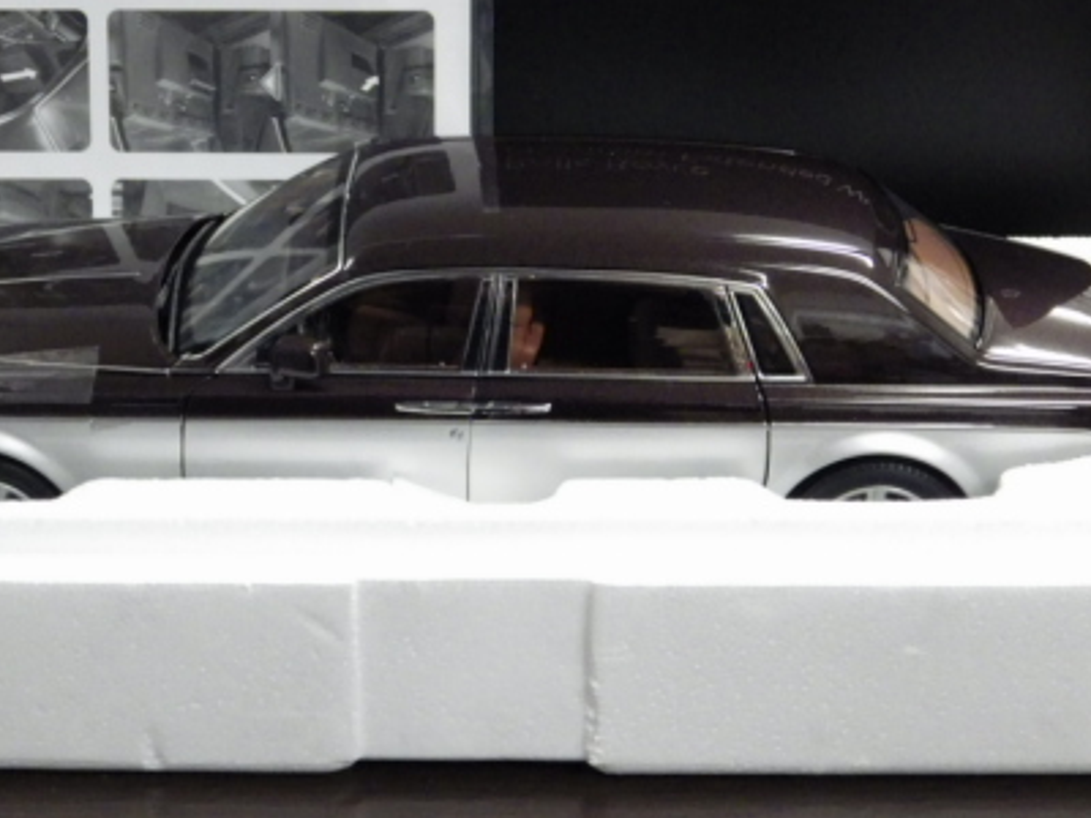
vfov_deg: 18.4
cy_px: 316
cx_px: 453
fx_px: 2521
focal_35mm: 80
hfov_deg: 24.4
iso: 800
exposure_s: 1/45
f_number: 3.8
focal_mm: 9
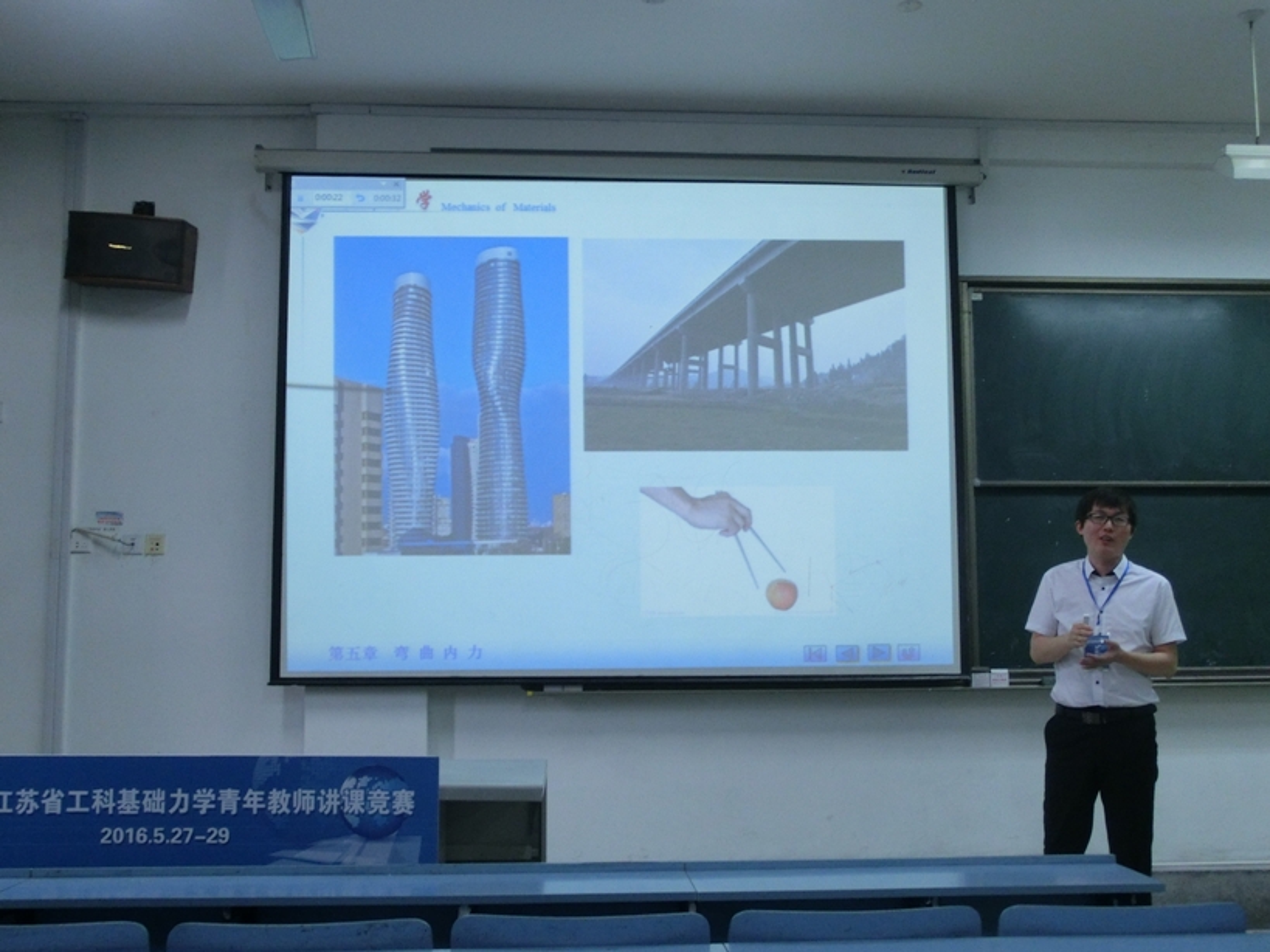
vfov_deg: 32.9
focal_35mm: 44
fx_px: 1614
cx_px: 635
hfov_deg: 43.0
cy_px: 476
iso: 320
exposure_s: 1/60
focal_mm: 7.87
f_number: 4.2
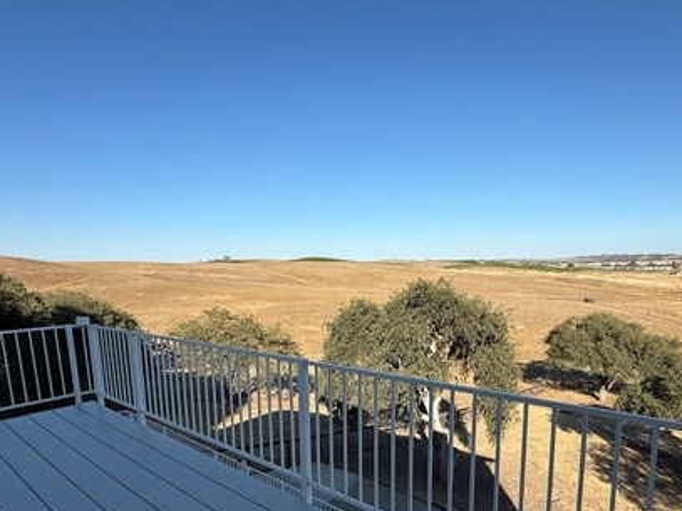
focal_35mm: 22
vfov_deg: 59.6
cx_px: 374
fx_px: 433
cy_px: 342
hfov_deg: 76.2
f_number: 2.2
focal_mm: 2.22
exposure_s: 1/2024
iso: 50
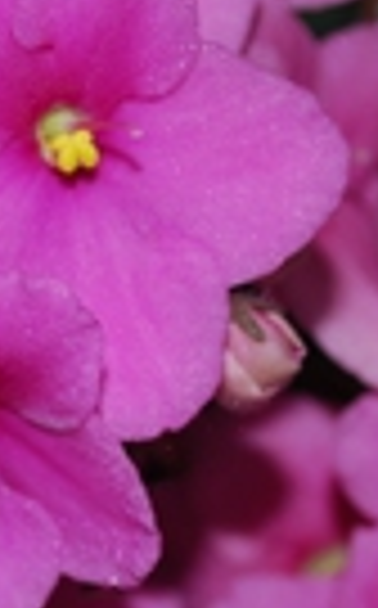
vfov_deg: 13.6
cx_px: 207
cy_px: 511
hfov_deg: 8.5
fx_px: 2530
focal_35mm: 153
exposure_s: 1/125
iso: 100
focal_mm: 30
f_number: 4.8
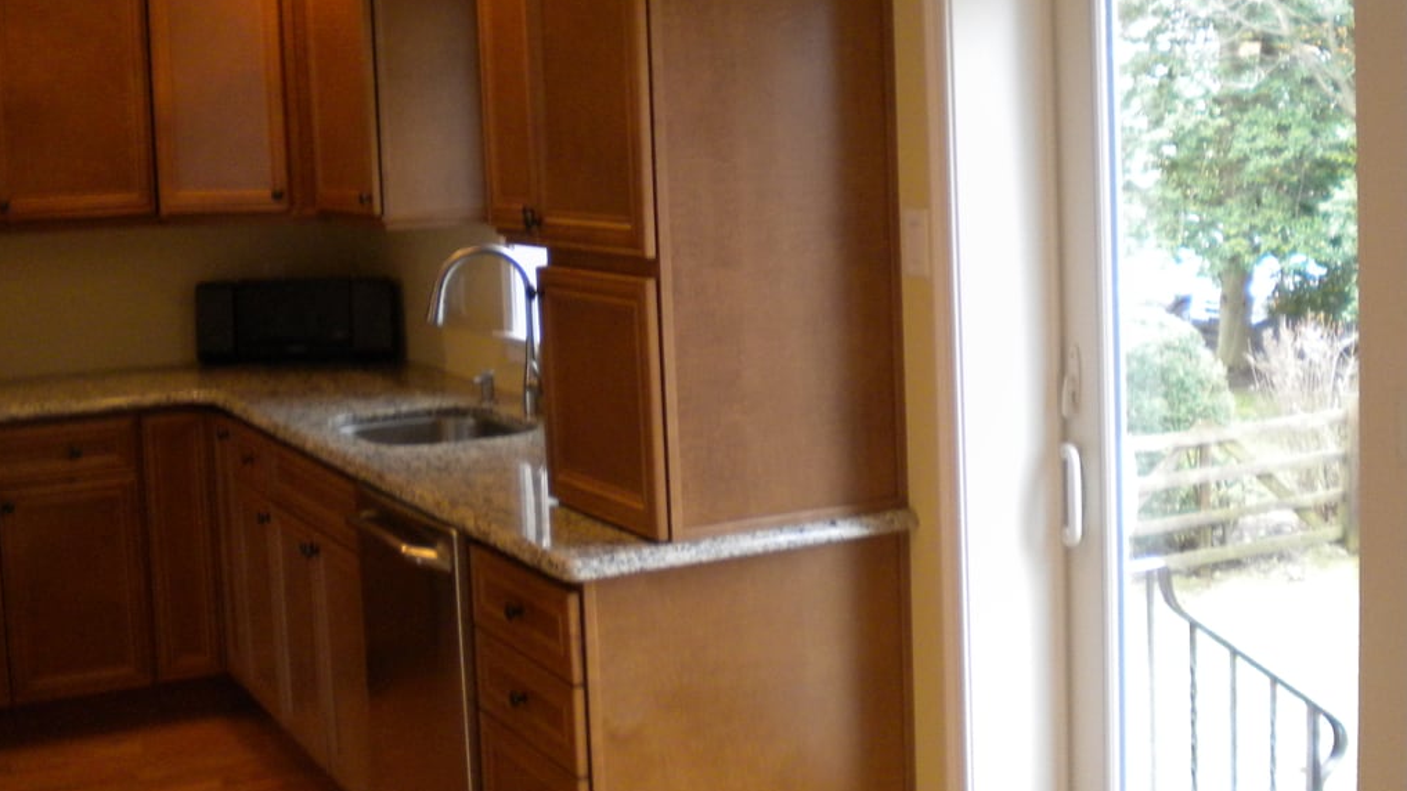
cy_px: 275
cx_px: 673
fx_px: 1865
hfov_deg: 41.3
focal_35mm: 50
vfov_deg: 23.9
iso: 316
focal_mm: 6.3
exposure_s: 1/59
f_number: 3.1
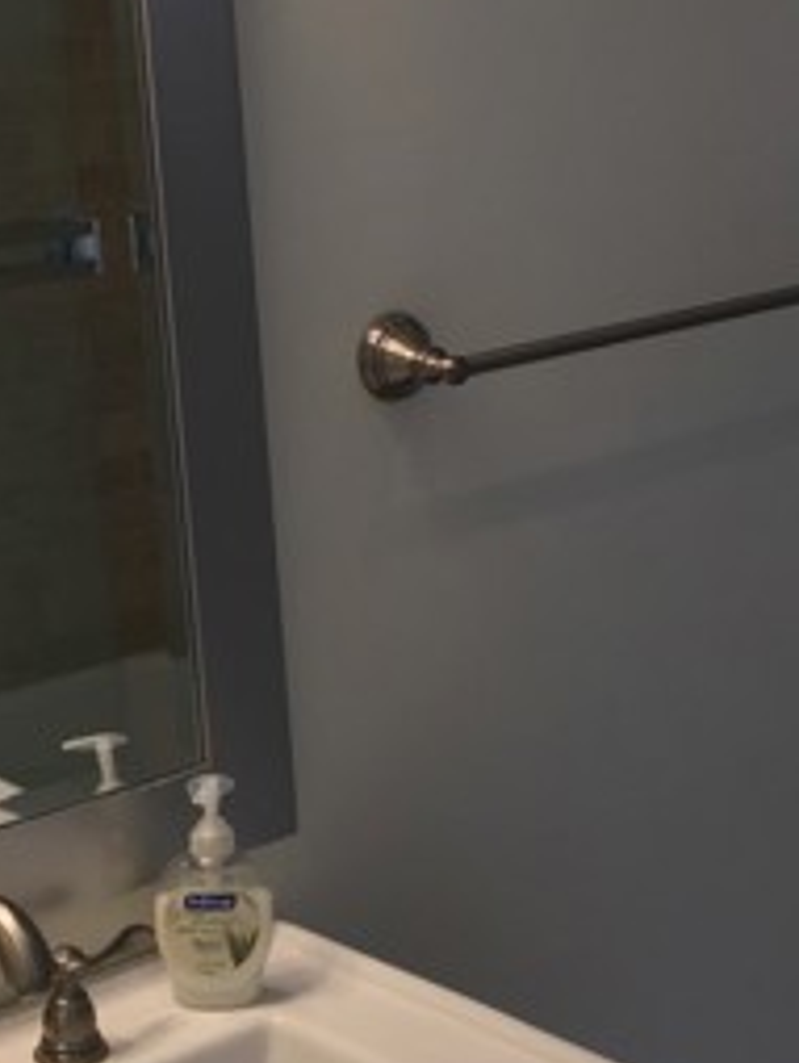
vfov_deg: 26.6
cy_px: 490
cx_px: 368
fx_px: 2243
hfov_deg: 20.2
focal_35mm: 73
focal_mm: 4.15
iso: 32
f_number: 2.2
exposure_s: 1/60
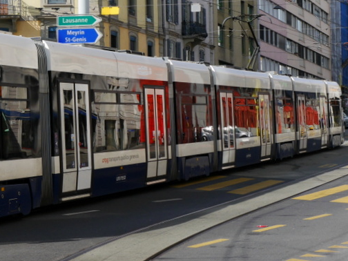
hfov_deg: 20.0
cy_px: 117
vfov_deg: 15.4
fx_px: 965
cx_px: 23
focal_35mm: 96
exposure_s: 1/320
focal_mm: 22
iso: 160
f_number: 8
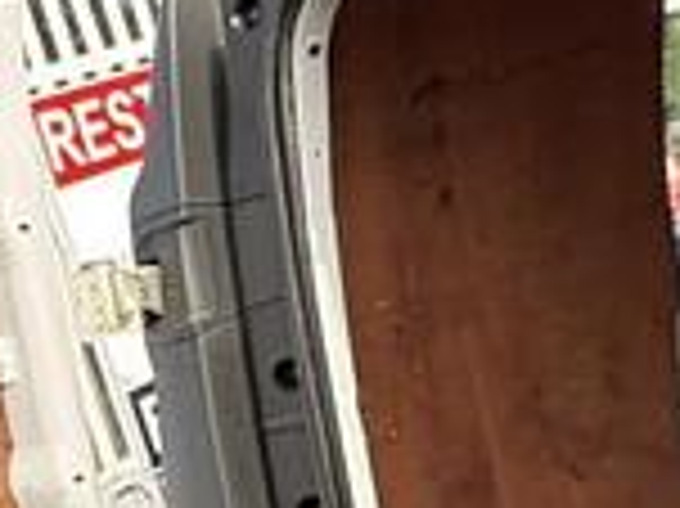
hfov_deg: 23.3
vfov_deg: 16.6
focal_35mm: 83
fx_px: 1629
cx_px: 144
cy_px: 697
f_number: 2.2
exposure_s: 1/194
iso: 64
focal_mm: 2.22
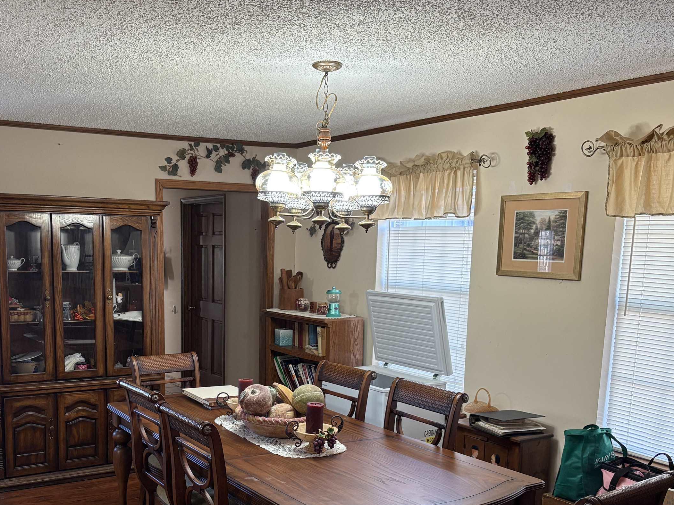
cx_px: 250
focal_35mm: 38
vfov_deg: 37.1
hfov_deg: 48.5
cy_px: 360
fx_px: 740
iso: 125
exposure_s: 1/60
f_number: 1.6
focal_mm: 5.96
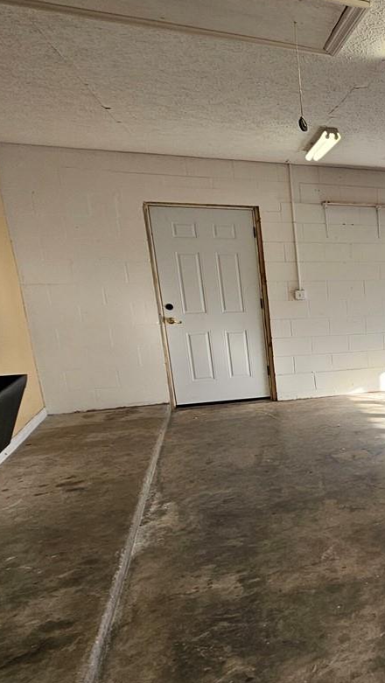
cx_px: 536
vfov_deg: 65.7
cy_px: 392
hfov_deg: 29.6
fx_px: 526
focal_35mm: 29
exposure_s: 1/60
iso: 64
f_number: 2.2
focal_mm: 2.2
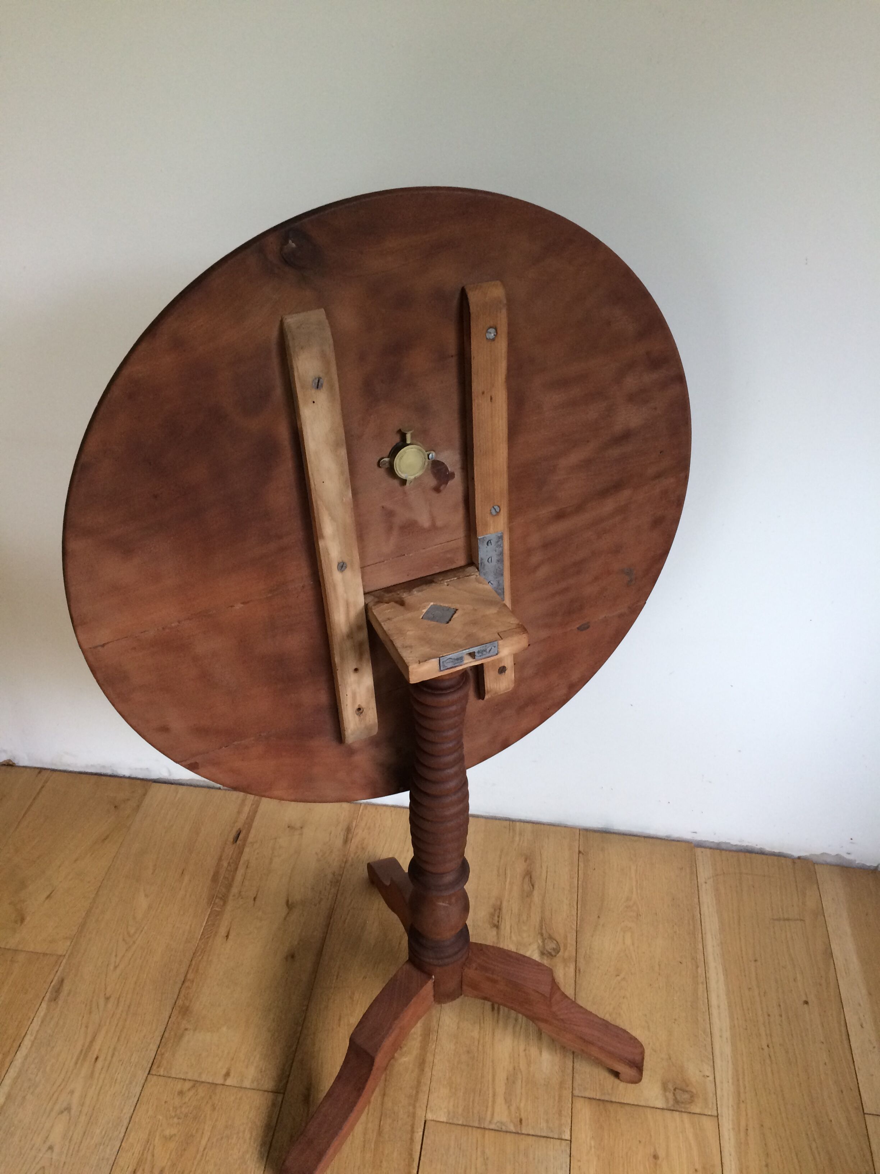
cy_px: 587
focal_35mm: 29
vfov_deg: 61.7
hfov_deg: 48.2
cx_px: 440
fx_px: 983
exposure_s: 1/33
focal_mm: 4.15
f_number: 2.2
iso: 80
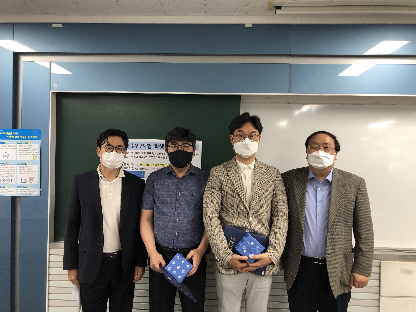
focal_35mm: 28
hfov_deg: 63.4
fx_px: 336
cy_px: 156
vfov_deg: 49.7
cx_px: 208
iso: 32
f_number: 1.8
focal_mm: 3.99
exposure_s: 1/20
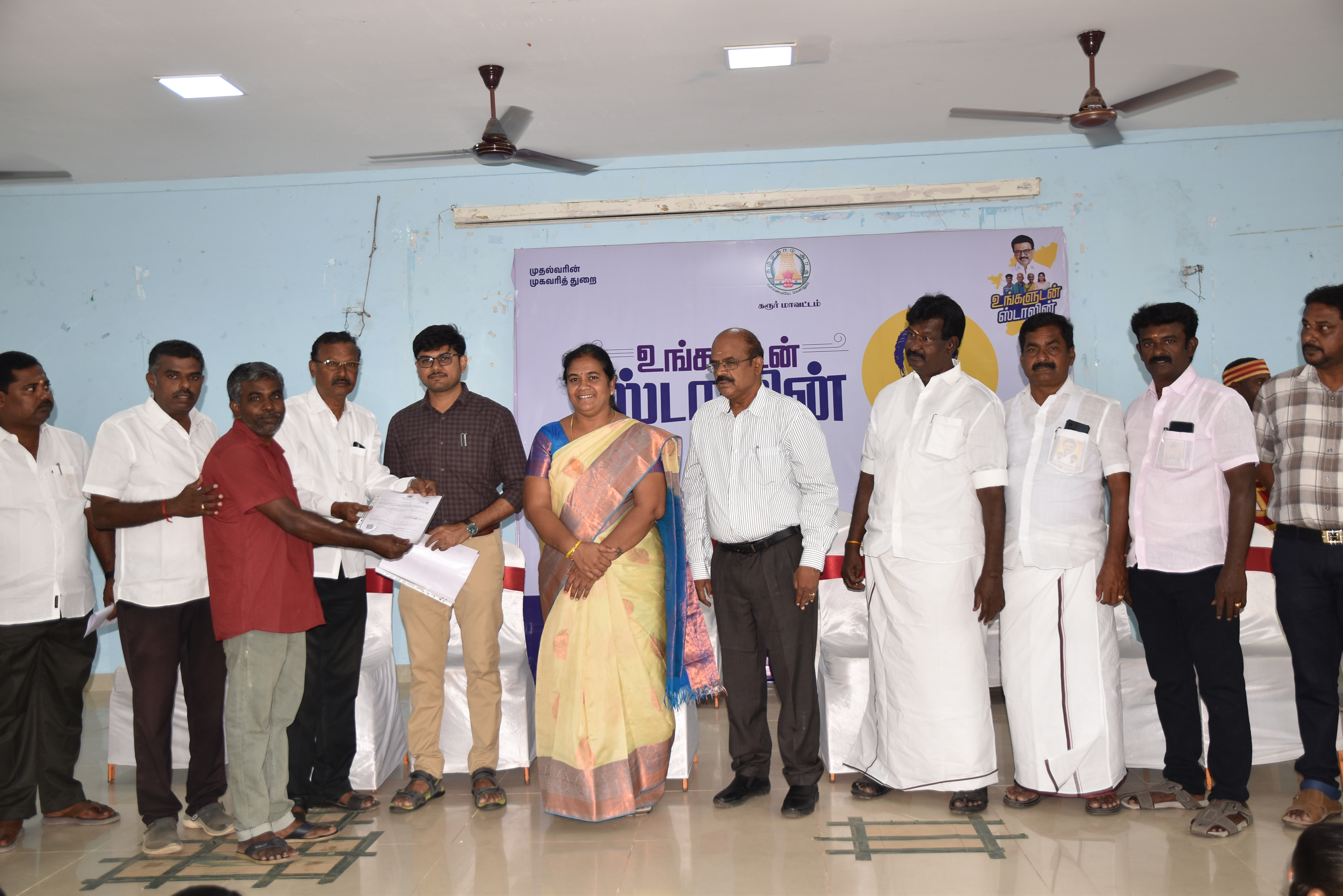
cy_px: 448
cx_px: 672
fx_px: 1231
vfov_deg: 40.0
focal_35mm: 33
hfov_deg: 57.2
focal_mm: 22
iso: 320
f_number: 6.3
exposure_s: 1/60
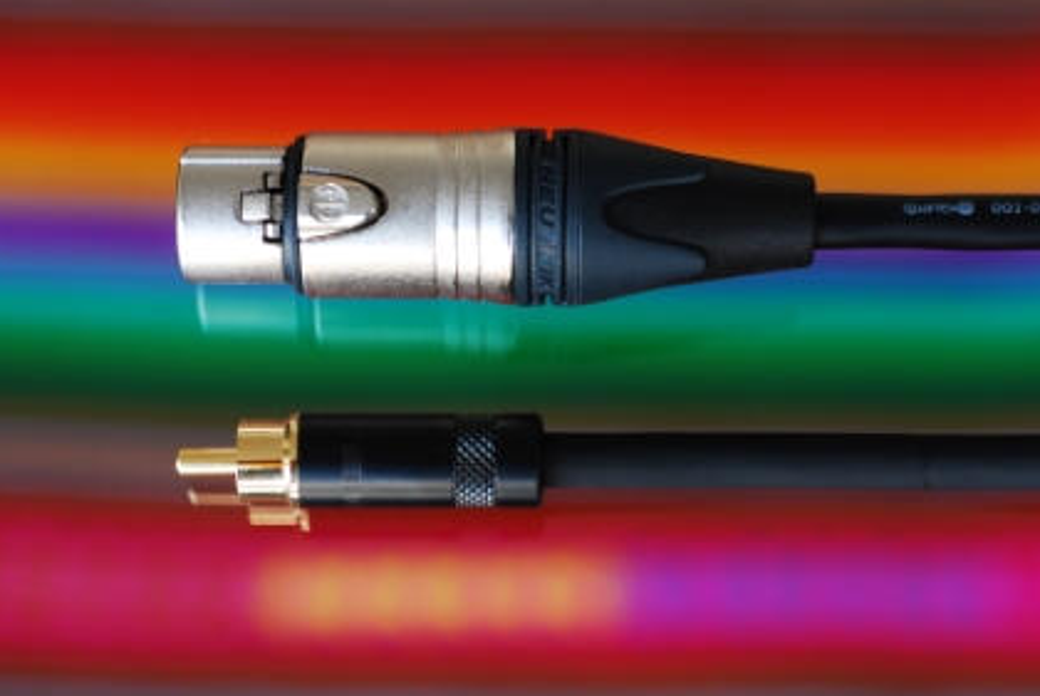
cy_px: 339
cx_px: 488
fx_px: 2776
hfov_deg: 21.2
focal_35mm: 96
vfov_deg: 14.3
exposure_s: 1/6
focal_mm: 60
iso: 100
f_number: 5.6
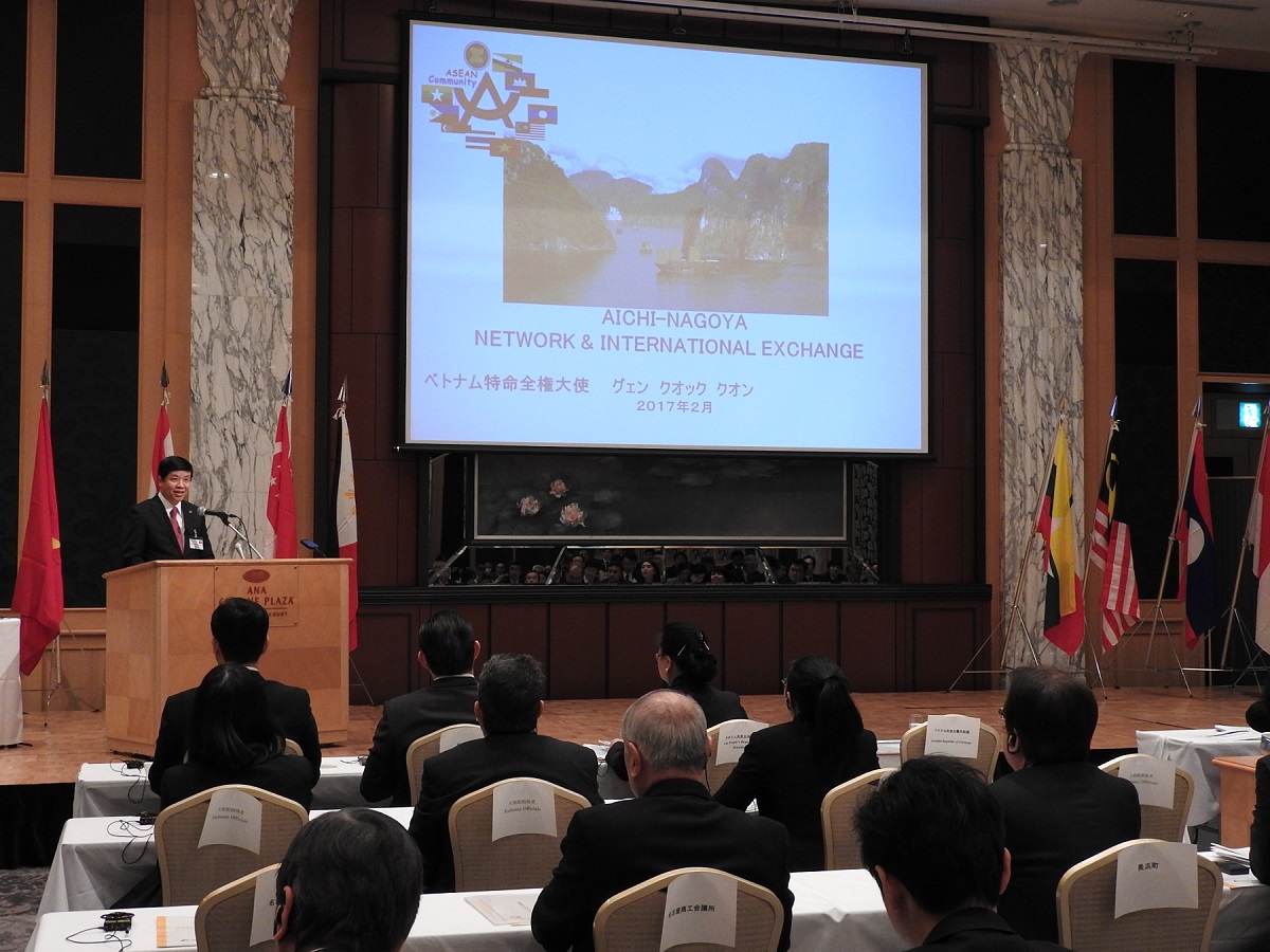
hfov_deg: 38.2
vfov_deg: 29.1
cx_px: 635
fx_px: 1834
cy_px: 476
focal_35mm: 50
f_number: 4
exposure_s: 1/25
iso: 400
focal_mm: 9
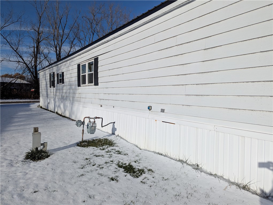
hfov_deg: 71.5
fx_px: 189
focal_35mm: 24
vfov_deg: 56.9
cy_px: 102
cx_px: 136
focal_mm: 6.81
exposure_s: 1/5952
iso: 61
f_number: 1.85
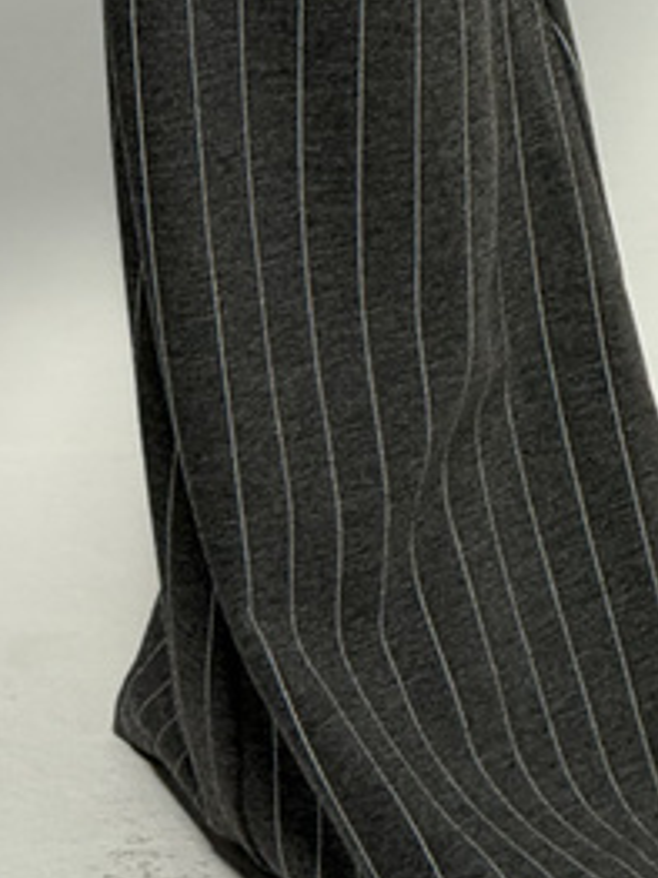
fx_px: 11592
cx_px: -140
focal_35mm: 457
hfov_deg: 3.2
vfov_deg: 4.3
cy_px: 3
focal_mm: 15.66
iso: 50
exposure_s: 1/286
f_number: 2.8
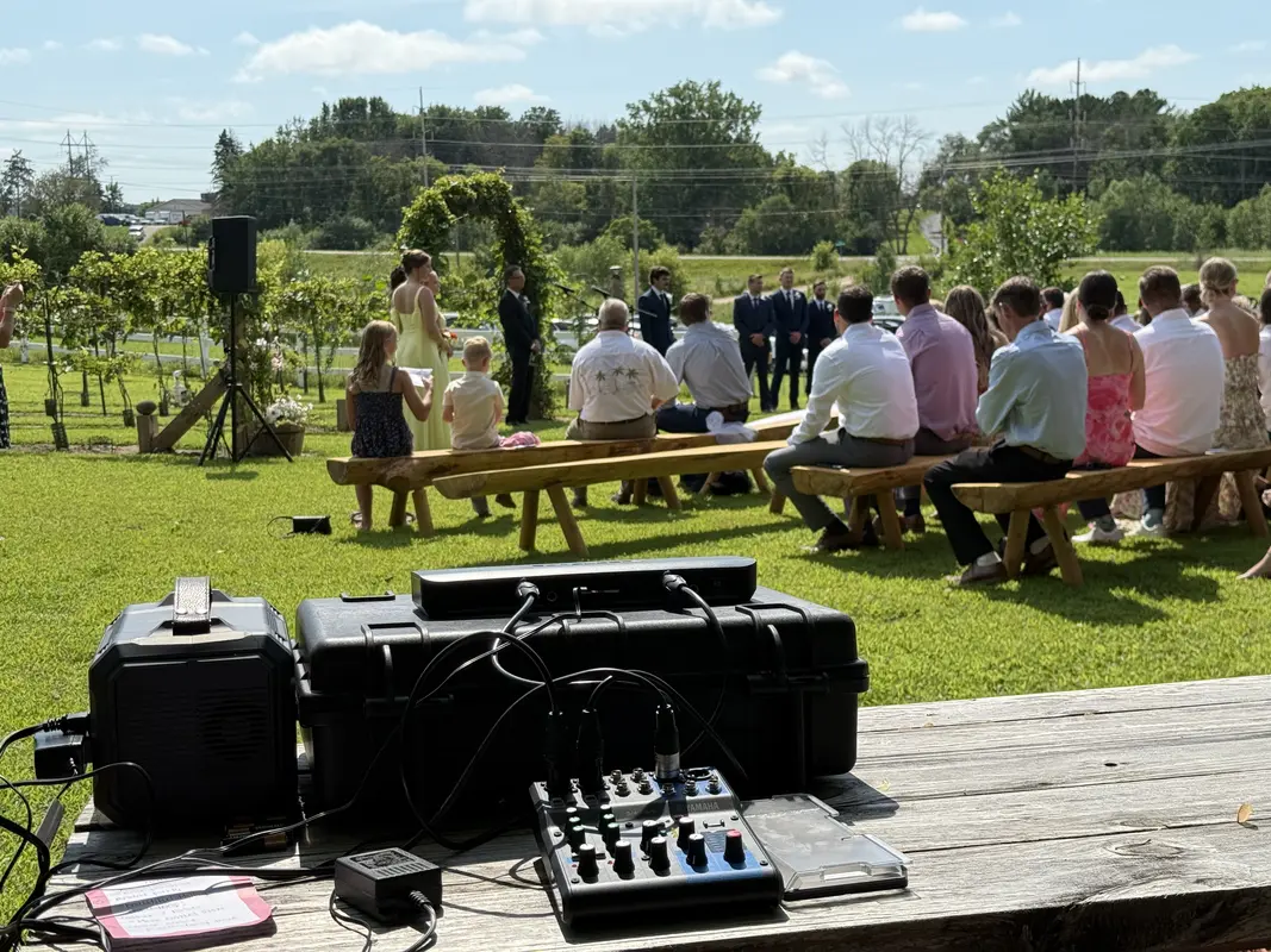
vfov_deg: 30.3
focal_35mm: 48
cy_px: 476
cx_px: 636
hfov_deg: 39.7
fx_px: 1762
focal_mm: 6.76
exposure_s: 1/4098
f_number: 1.78
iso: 80
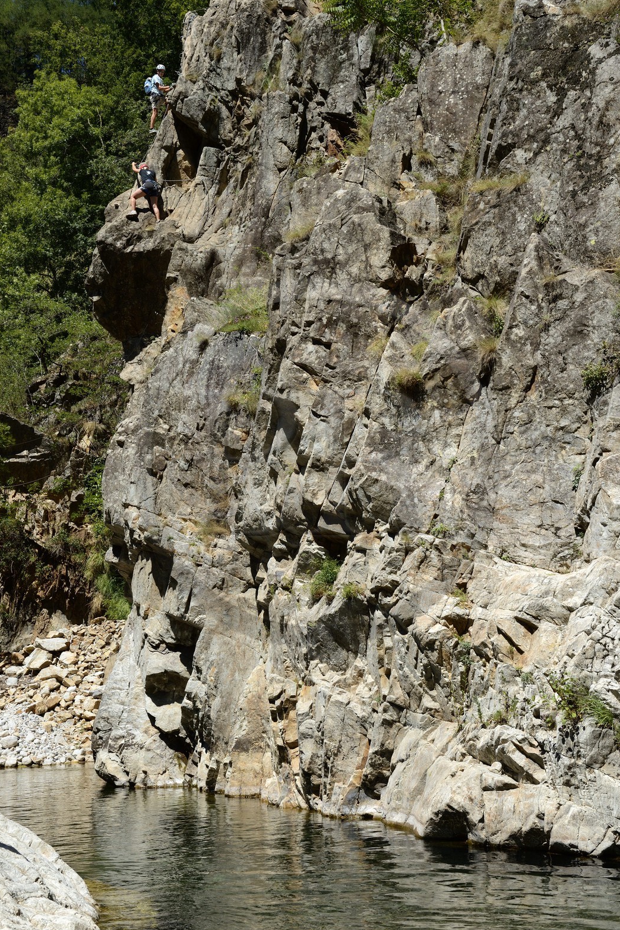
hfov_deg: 27.5
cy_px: 463
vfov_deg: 40.4
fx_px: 1266
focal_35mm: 49
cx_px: 314
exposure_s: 1/320
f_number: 9
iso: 200
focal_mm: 48
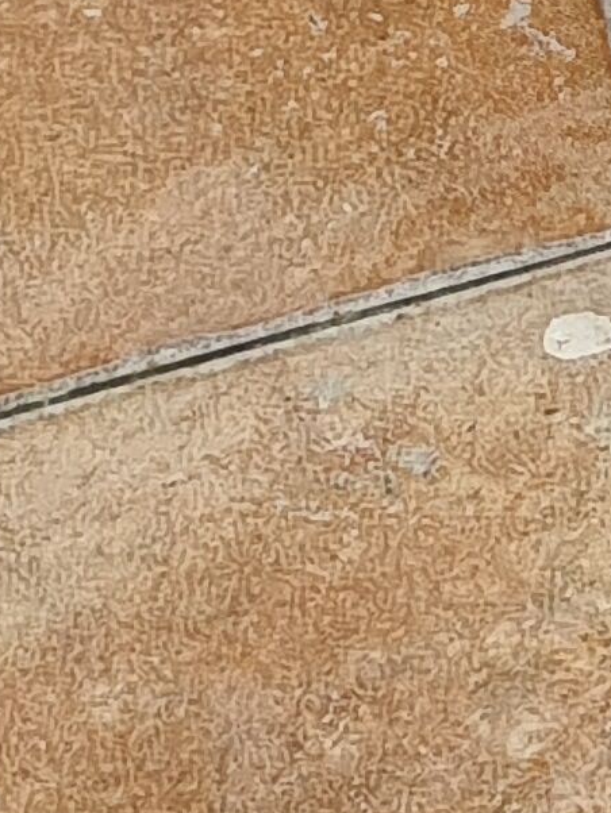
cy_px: -1681
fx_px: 4092
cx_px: 1875
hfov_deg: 7.5
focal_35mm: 174
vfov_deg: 9.0
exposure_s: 1/932
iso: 50
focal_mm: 5.4
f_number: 1.8
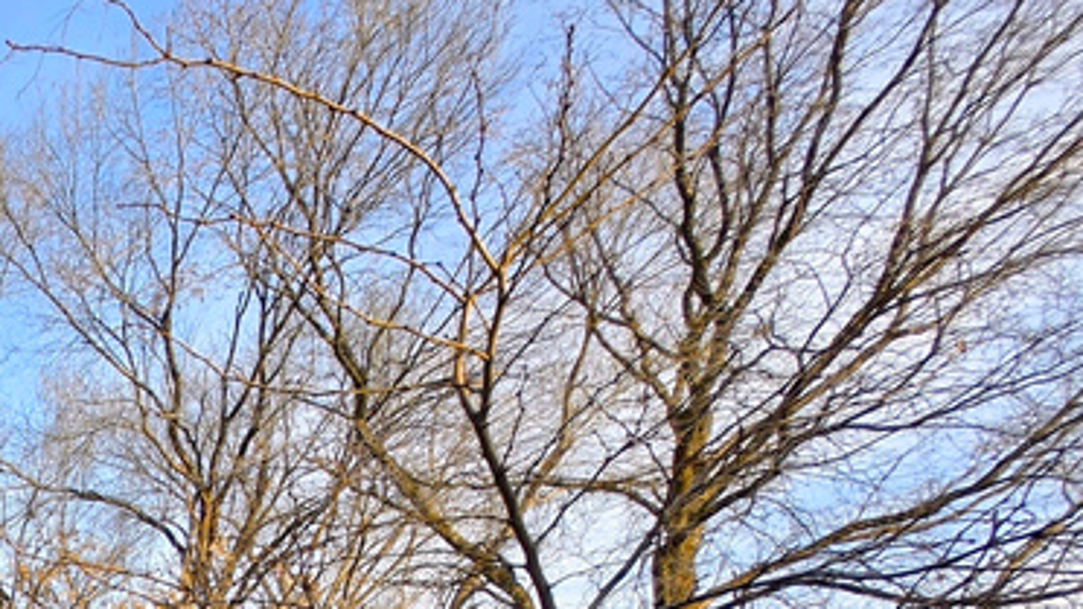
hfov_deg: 33.7
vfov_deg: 23.2
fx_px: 1120
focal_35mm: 39
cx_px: -384
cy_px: 962
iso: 25
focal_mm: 1.7
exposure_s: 1/252
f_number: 2.2
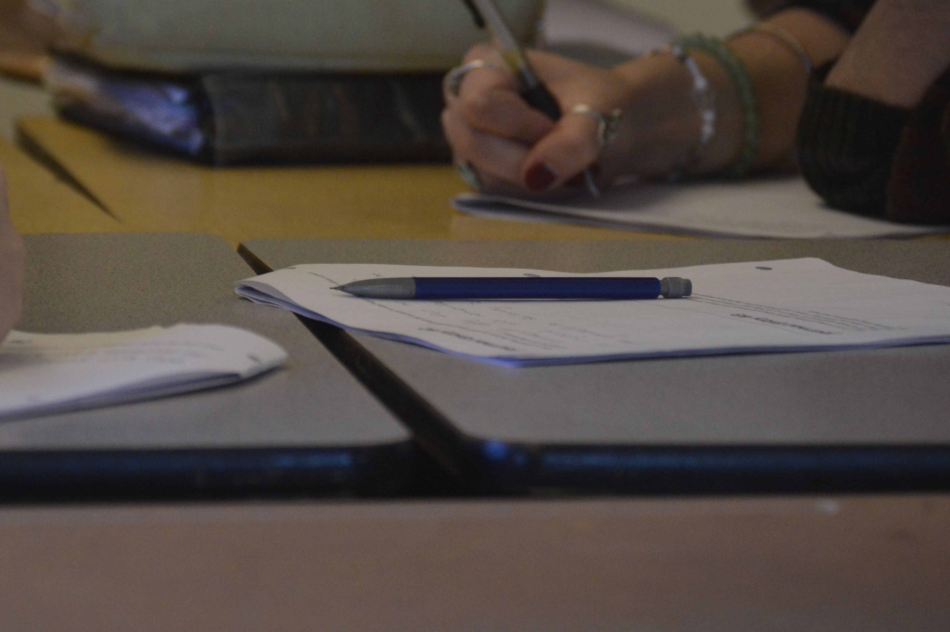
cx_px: 288
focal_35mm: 228
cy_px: 108
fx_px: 6011
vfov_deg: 6.0
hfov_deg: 9.0
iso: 900
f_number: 4.5
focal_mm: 90
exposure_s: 1/500
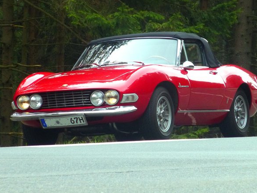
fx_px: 2524
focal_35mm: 340
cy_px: 96
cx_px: 130
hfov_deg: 5.8
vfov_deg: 4.4
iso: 400
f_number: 5.9
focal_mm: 45
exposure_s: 1/80
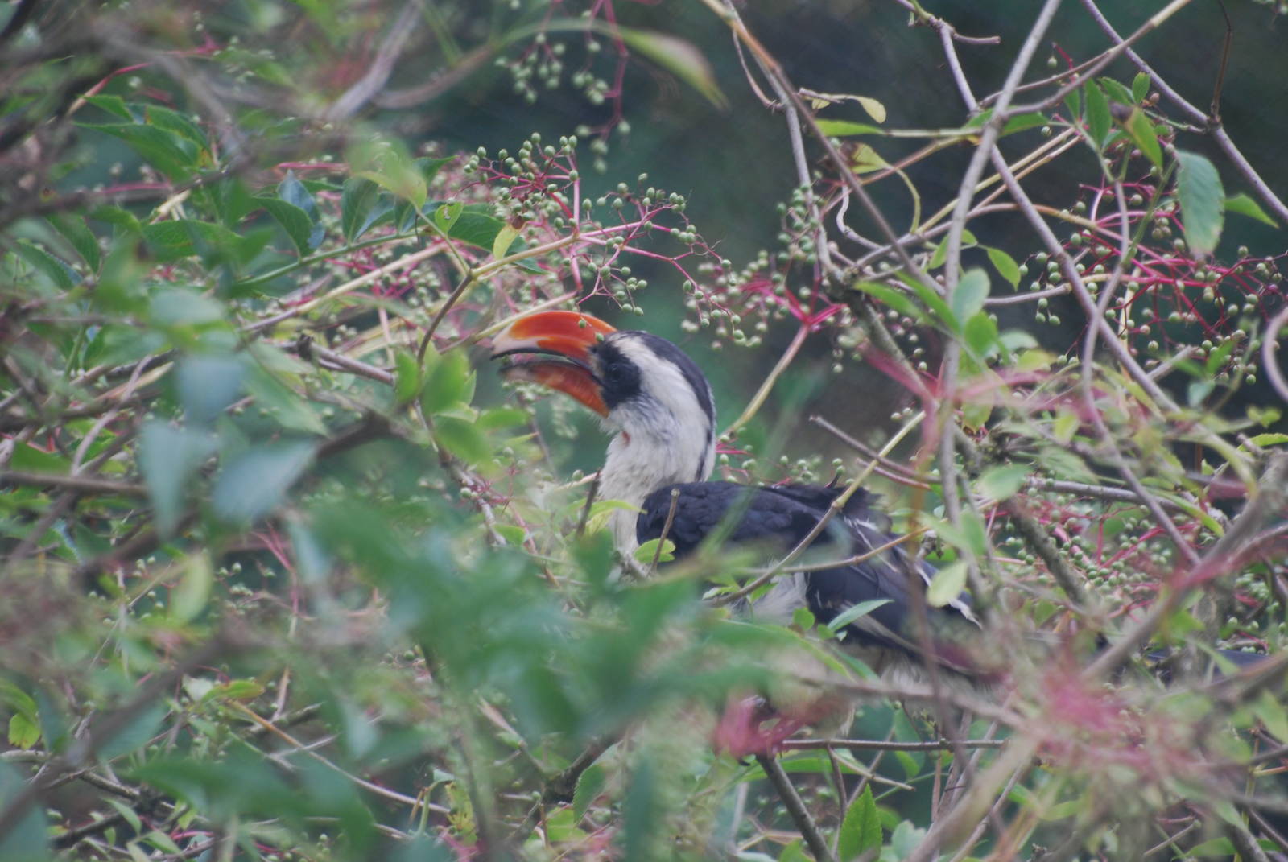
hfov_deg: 4.6
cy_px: 431
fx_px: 16119
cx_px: 644
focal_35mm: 450
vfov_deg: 3.1
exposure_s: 1/125
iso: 250
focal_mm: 300
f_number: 5.6
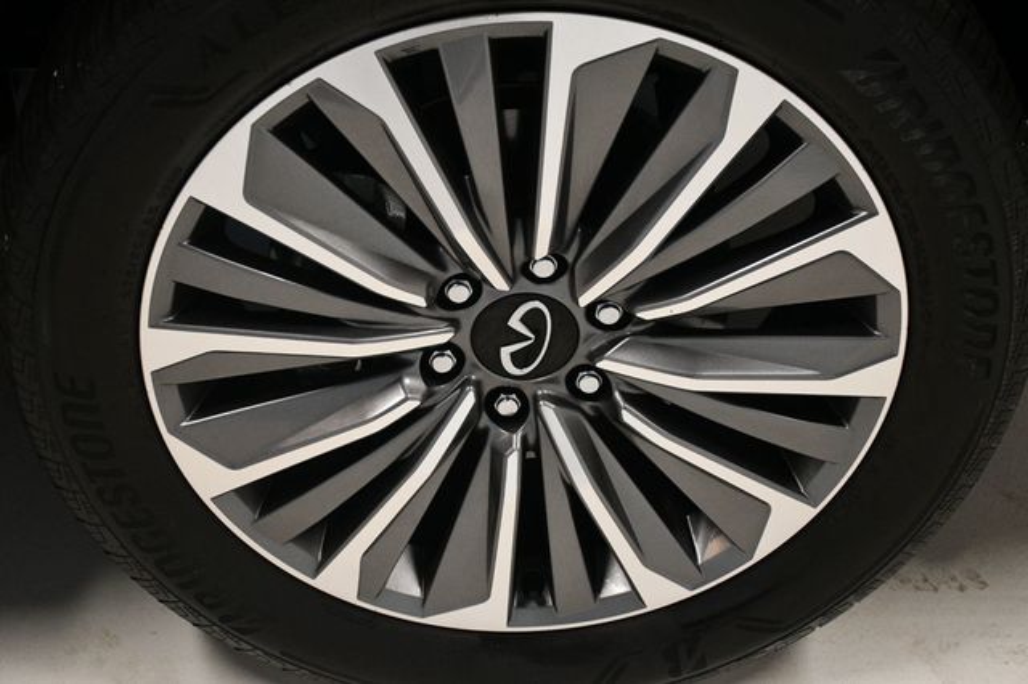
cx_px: 514
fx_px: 1712
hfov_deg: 33.4
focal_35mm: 60
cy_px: 342
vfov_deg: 22.6
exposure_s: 1/125
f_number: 4.5
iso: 2000
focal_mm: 40
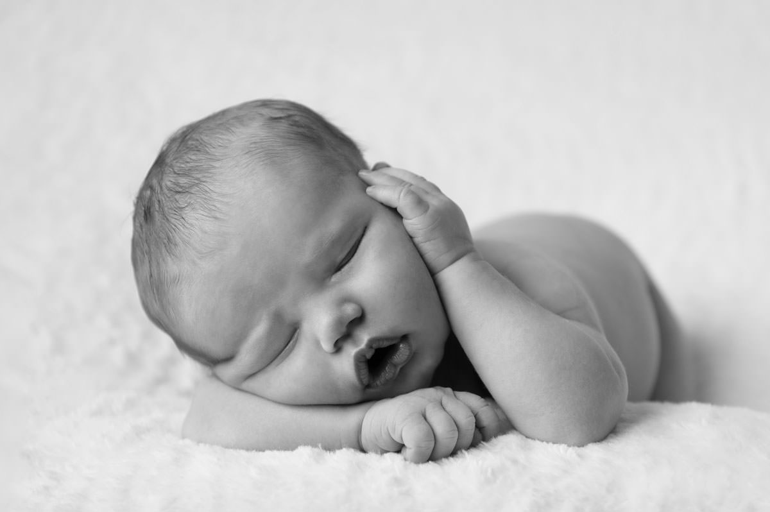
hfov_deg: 26.0
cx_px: 385
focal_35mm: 78
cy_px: 256
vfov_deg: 17.5
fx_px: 1667
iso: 250
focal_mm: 78
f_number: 4.5
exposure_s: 1/200
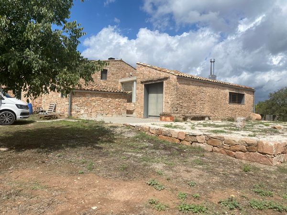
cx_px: 144
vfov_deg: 53.1
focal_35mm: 26
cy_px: 108
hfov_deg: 67.3
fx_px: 216
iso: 32
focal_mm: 4.25
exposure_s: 1/5025
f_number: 1.8
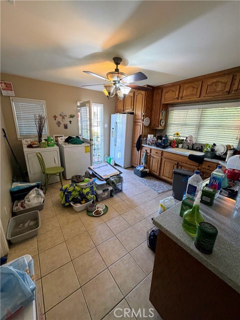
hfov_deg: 85.7
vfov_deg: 102.1
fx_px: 129
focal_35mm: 14
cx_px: 120
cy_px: 160
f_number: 2.2
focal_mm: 2.22
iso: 320
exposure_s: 1/60
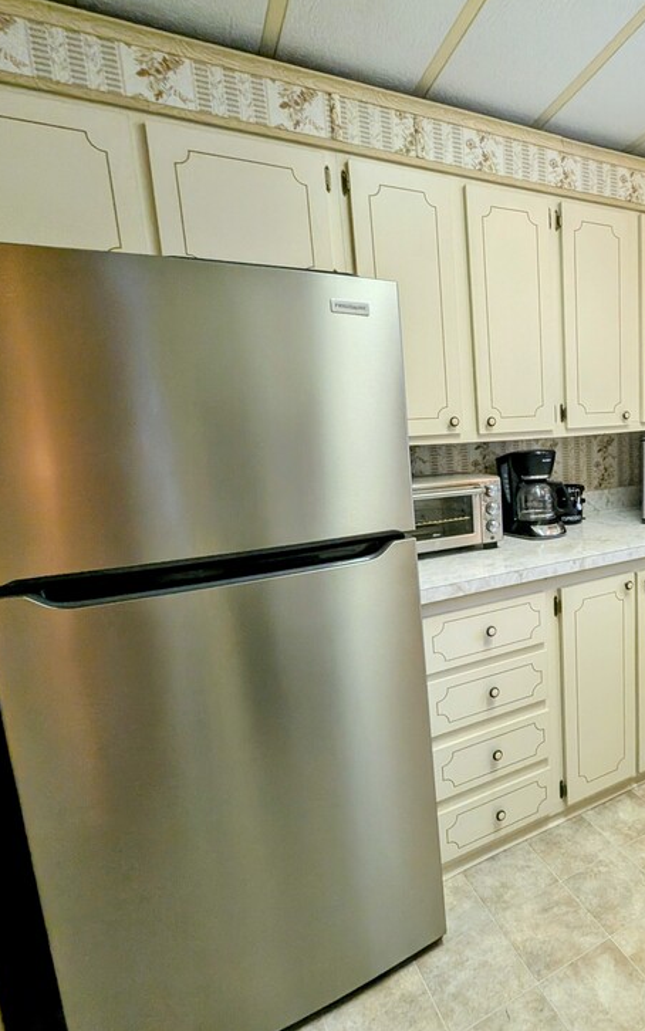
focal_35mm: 19
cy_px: 523
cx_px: 541
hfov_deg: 56.4
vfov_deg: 88.0
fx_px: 534
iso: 128
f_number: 2.2
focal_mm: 1.95
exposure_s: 1/120
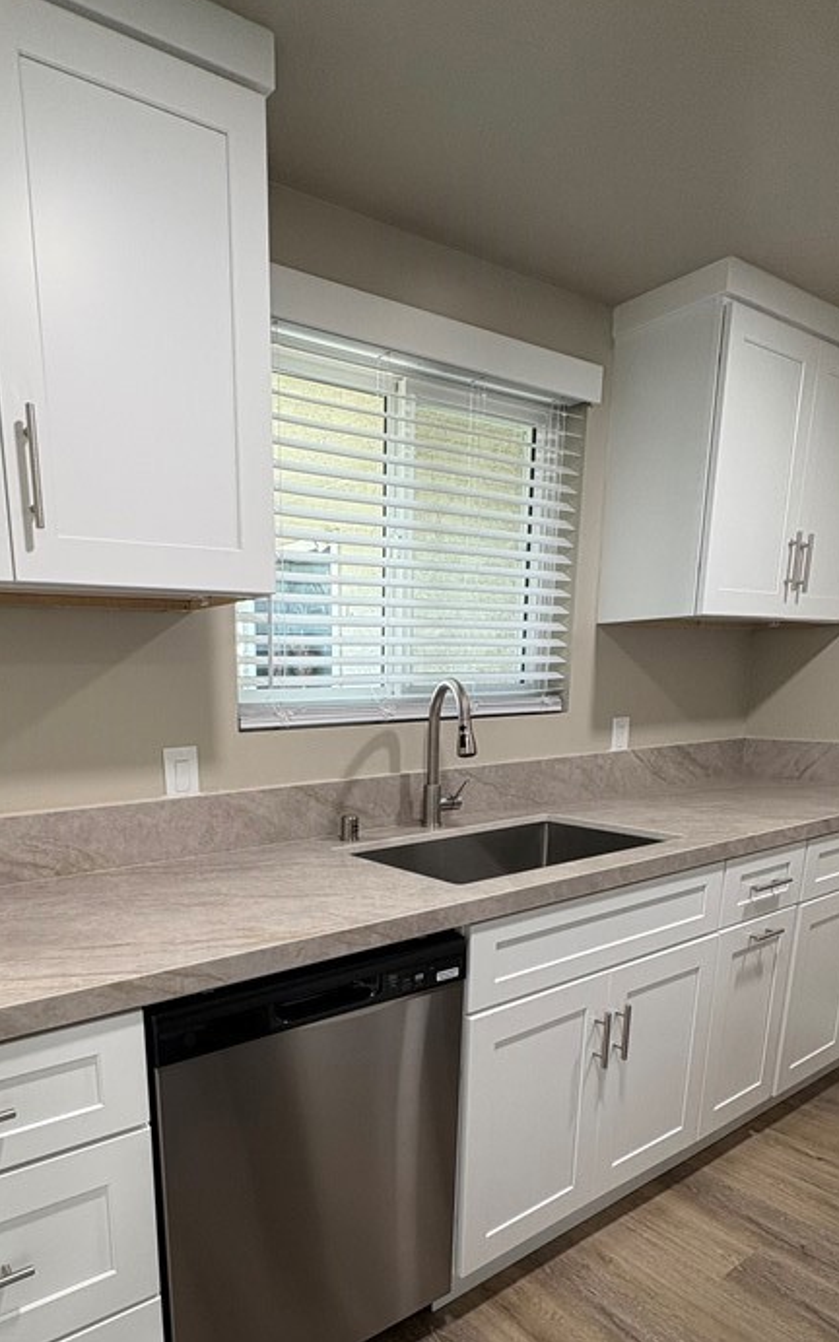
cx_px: 291
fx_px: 805
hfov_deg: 54.1
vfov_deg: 77.5
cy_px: 878
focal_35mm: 22
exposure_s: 1/60
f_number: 2.2
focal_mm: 2.22
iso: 125
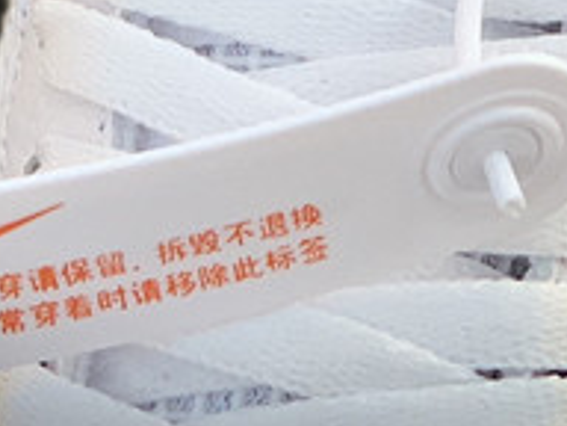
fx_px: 3554
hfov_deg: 9.1
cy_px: -263
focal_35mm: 217
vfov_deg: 6.7
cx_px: 366
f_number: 2.4
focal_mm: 6
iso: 25
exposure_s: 1/122
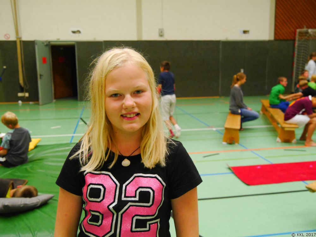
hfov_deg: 49.0
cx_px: 158
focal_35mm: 38
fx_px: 347
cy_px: 118
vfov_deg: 37.7
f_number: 3.8
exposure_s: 1/60
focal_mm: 19
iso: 1600
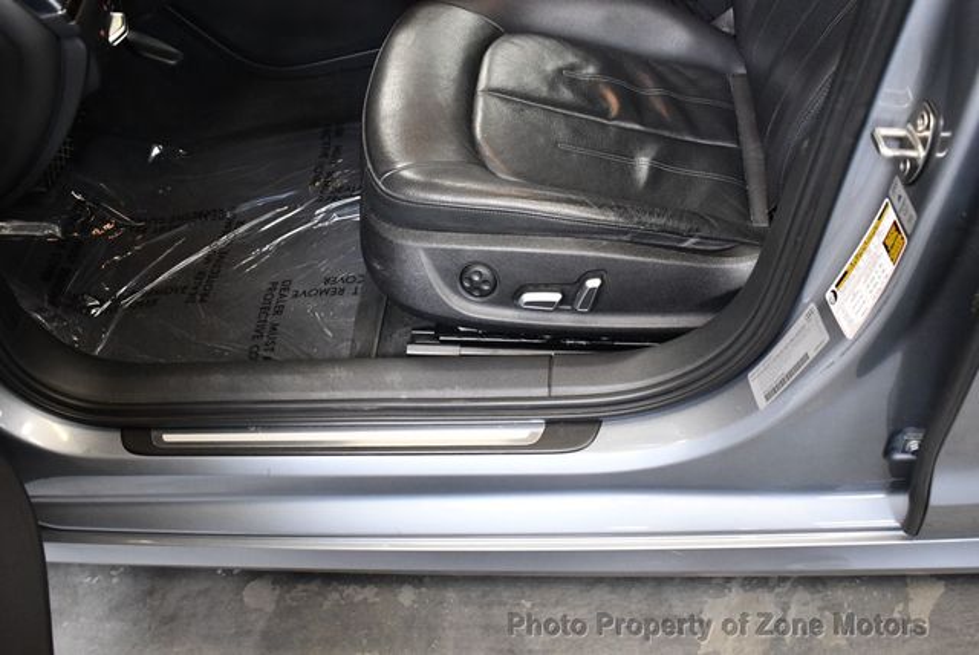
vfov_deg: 36.9
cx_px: 490
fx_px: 980
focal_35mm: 36
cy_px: 328
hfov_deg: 53.1
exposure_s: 1/125
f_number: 3.5
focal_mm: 18
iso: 2000
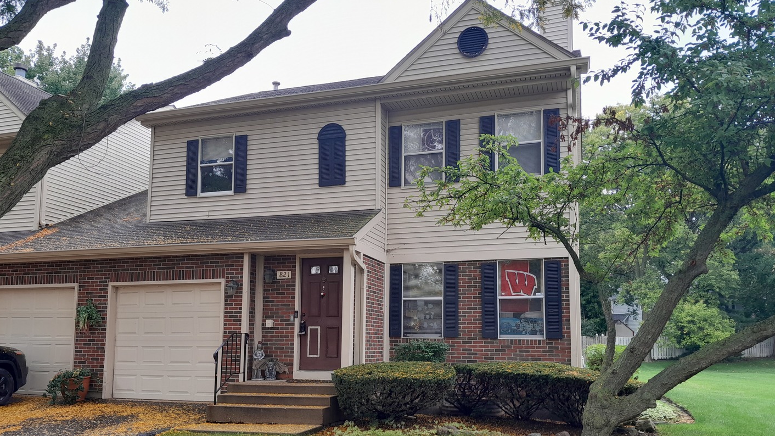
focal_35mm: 30
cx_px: 381
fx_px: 616
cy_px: 273
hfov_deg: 64.3
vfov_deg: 38.7
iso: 40
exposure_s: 1/60
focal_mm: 4
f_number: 1.8
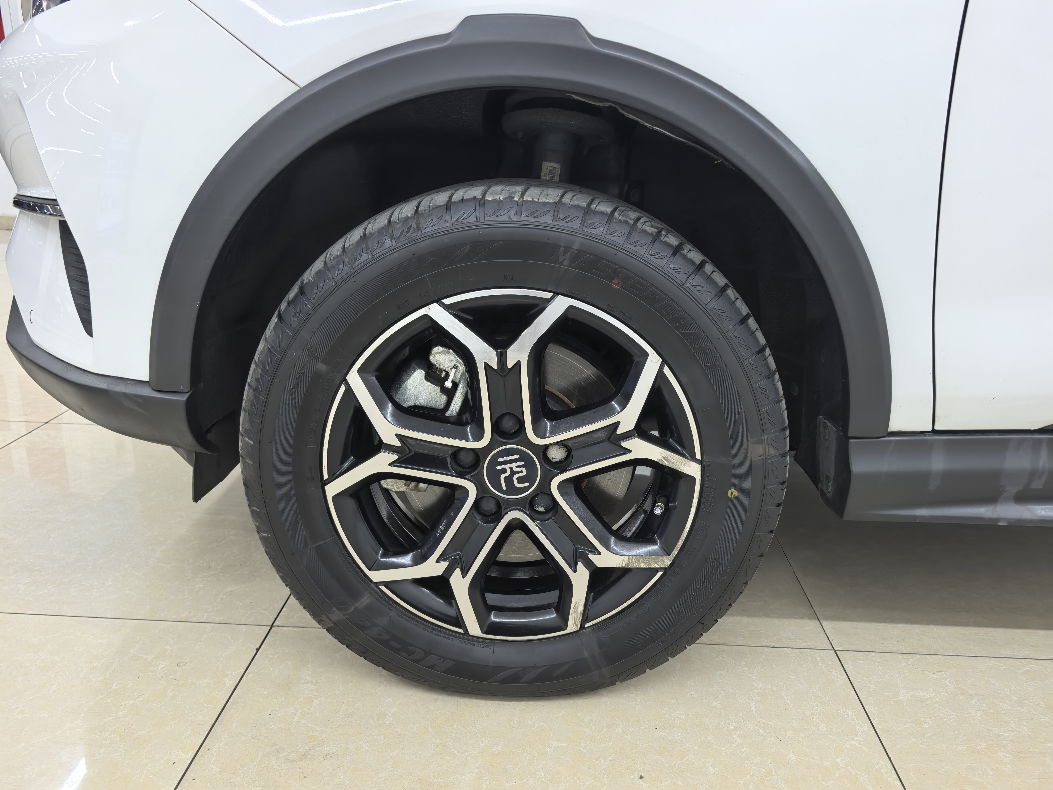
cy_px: 395
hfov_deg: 65.3
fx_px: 821
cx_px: 526
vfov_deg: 51.4
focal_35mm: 27
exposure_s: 1/100
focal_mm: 6.98
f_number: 2
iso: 80
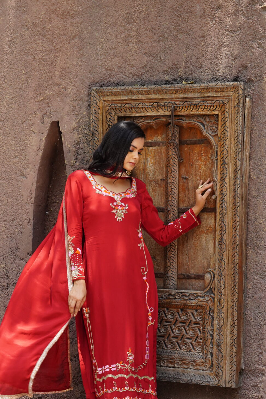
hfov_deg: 10.9
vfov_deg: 16.3
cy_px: 222
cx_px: 111
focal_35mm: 126
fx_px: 1396
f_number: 10
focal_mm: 72
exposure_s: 1/160
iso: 640
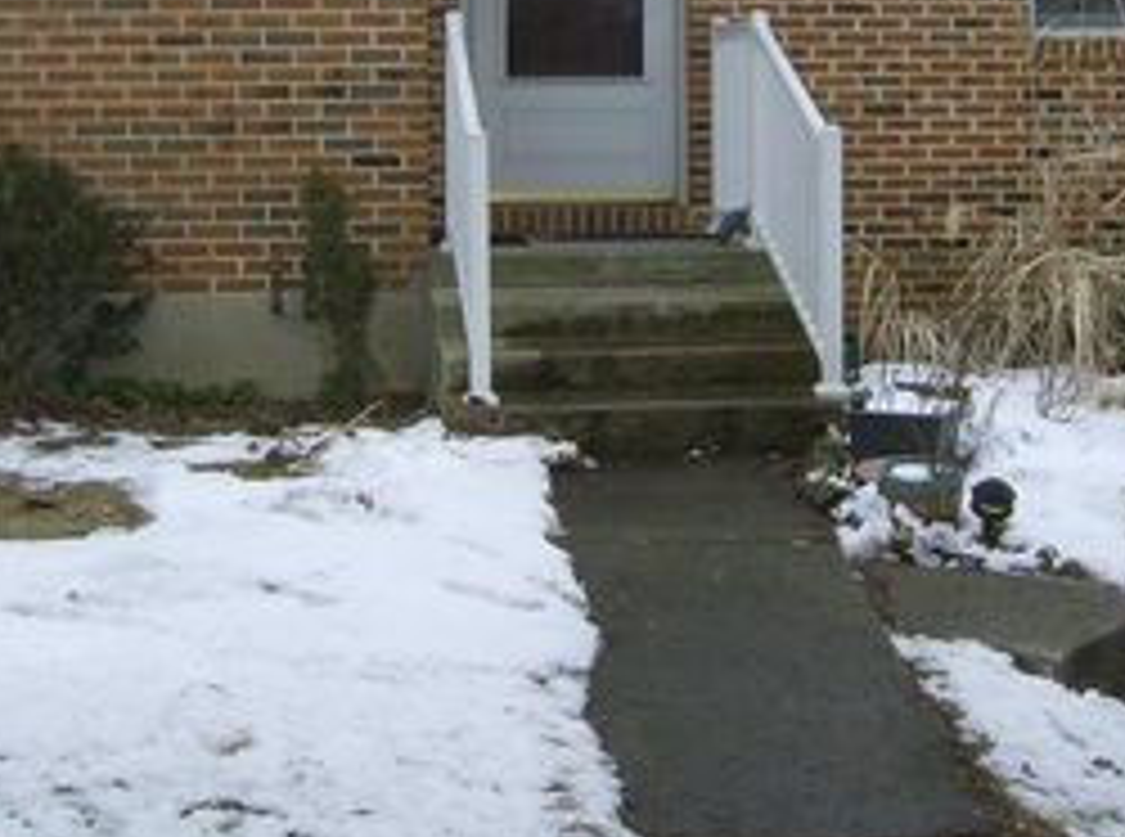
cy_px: 117
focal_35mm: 72
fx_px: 2333
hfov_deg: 27.1
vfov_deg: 20.0
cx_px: 585
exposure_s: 1/300
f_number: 4.7
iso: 100
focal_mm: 6
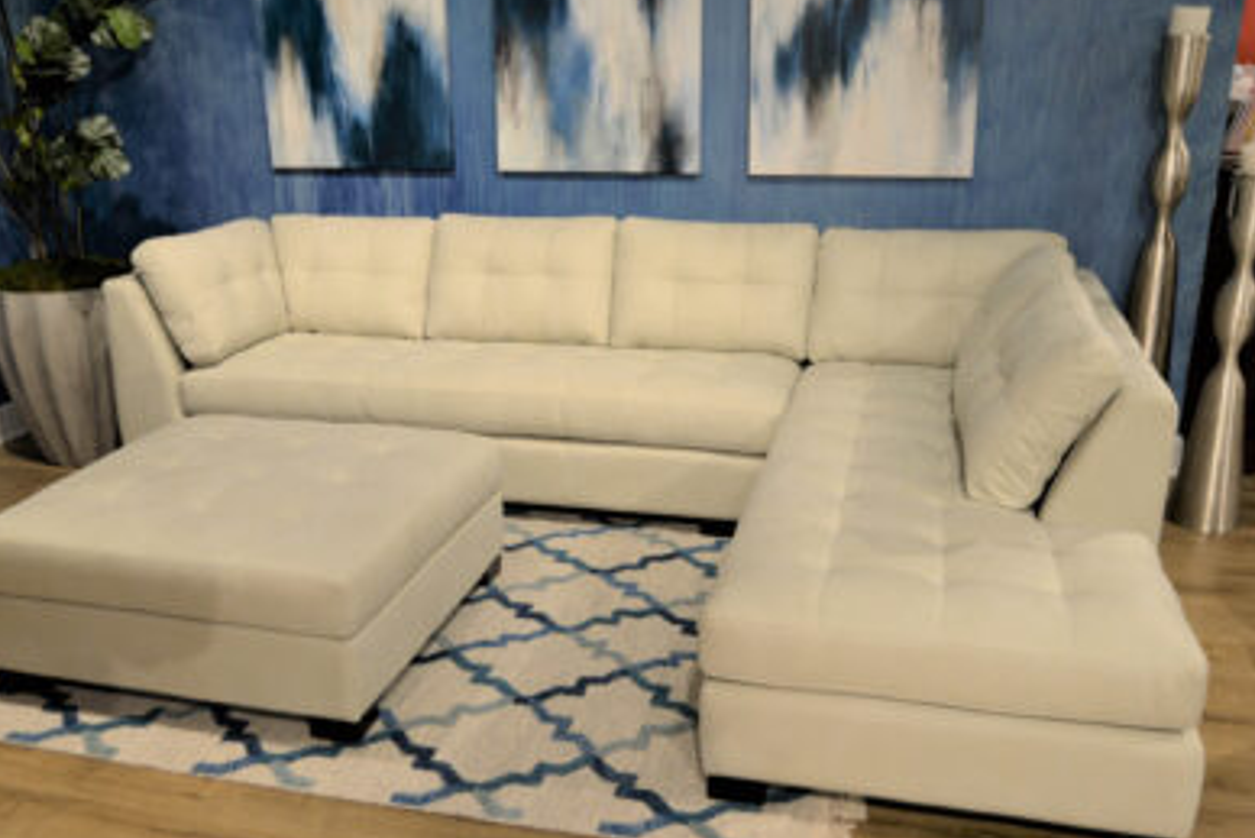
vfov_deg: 35.9
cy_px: 459
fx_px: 1290
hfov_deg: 51.8
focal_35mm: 37
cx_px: 587
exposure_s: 1/400
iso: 1600
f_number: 2.8
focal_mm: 32
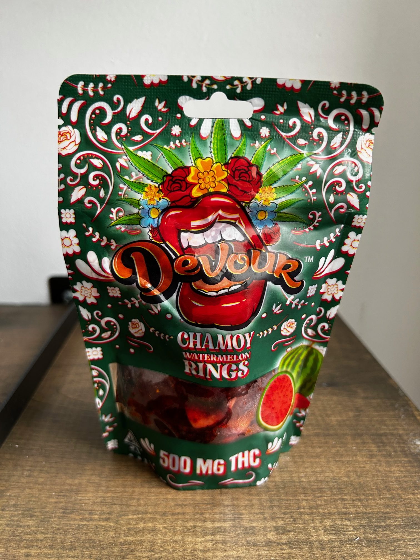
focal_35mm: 26
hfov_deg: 53.1
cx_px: 210
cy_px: 280
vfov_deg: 67.3
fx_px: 421
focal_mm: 5.7
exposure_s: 1/120
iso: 125
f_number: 1.5
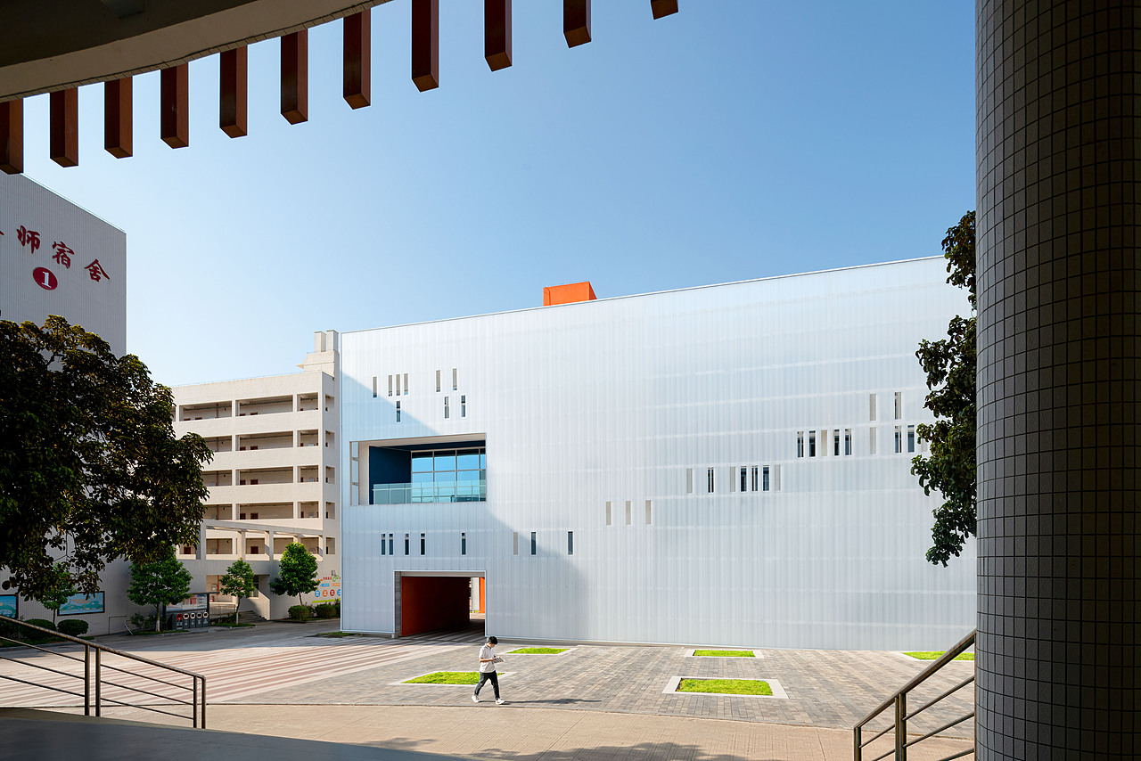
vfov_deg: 70.5
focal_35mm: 17
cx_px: 570
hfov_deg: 93.3
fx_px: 539
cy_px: 380
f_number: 11
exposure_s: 1/250
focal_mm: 17
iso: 100
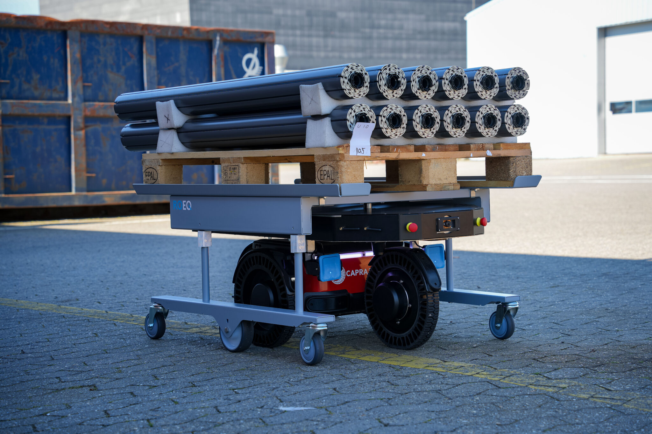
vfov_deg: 18.4
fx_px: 1340
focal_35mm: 74
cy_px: 217
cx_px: 326
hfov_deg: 27.3
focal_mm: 74
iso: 100
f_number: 5.6
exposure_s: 1/125
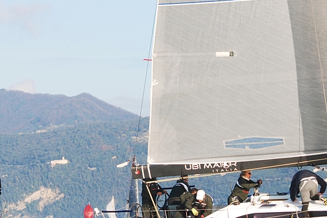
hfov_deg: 9.5
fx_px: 1973
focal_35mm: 217
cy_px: 73
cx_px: 117
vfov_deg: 6.3
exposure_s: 1/640
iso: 200
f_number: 6.3
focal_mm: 70
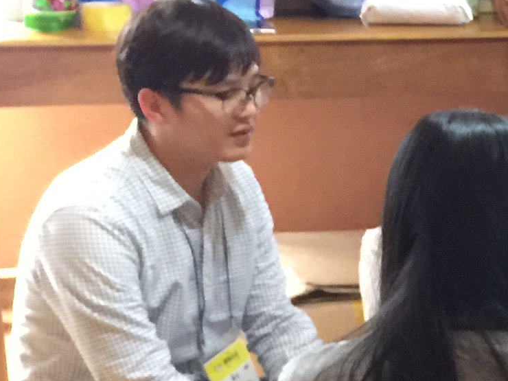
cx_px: 1002
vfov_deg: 11.5
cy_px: 377
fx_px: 1878
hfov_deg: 13.3
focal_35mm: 128
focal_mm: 4.15
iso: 100
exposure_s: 1/4
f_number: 2.2
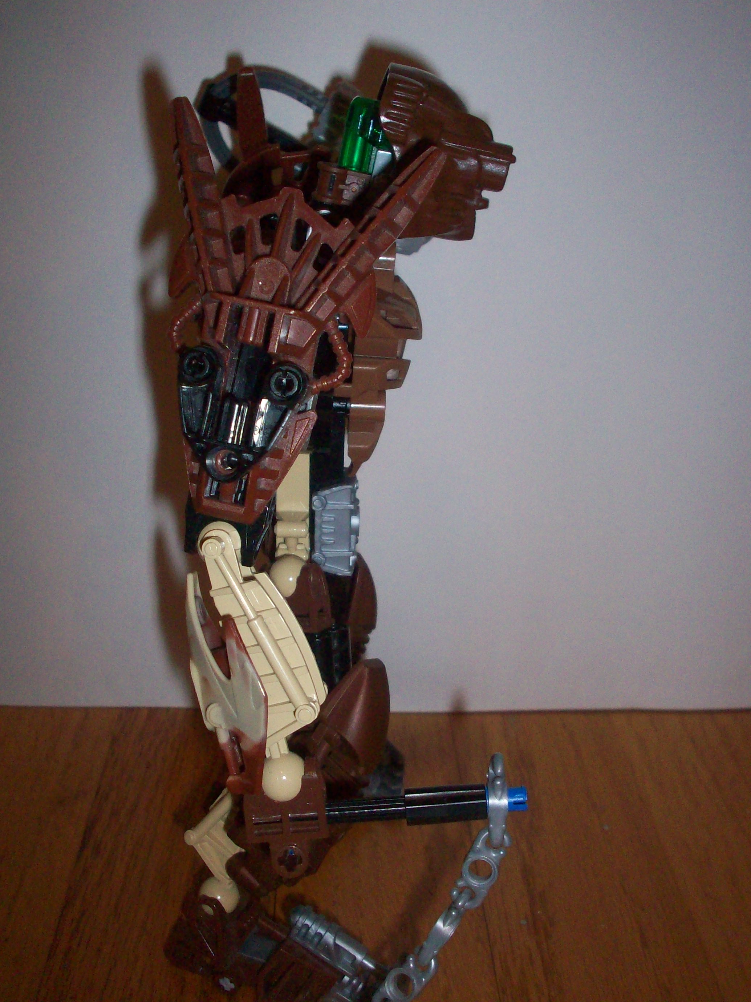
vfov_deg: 45.8
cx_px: 381
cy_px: 504
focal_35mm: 41
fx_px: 1186
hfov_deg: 35.1
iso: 160
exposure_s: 1/64
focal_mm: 6.2
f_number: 2.8
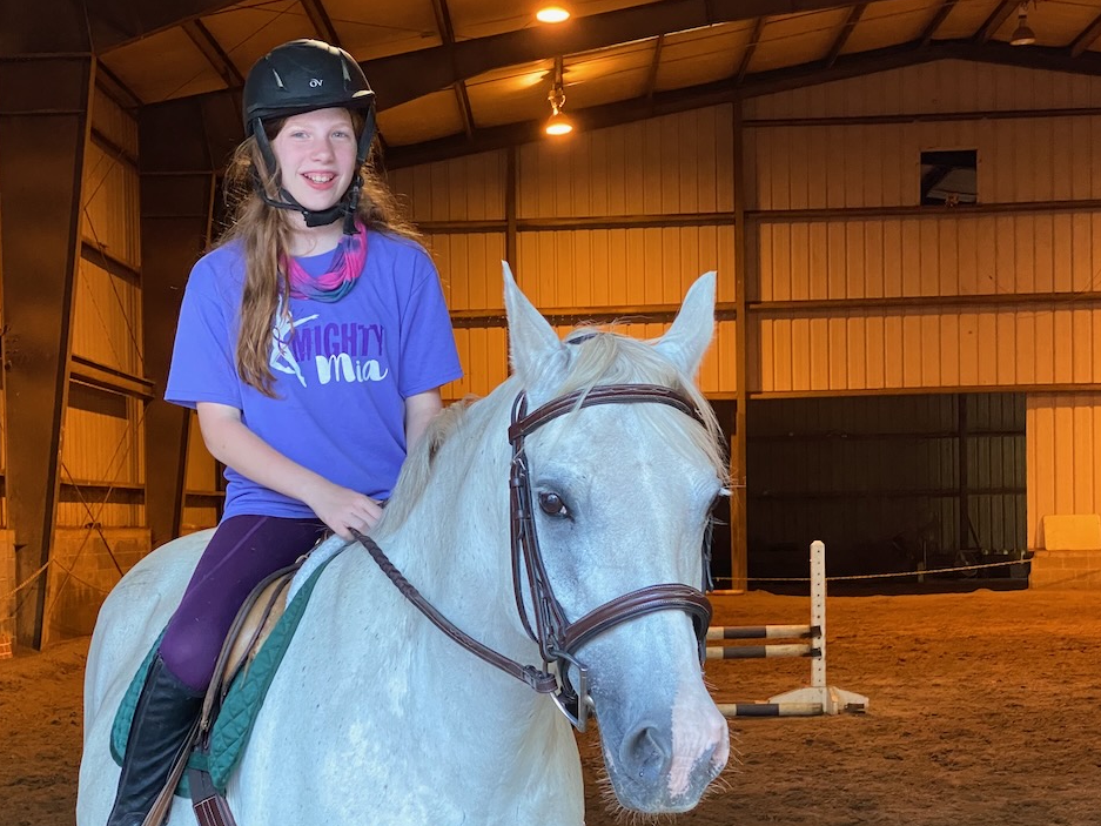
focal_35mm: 71
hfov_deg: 27.3
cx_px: 427
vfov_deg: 20.6
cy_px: 559
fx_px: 2259
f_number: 2
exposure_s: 1/60
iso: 320
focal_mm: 6
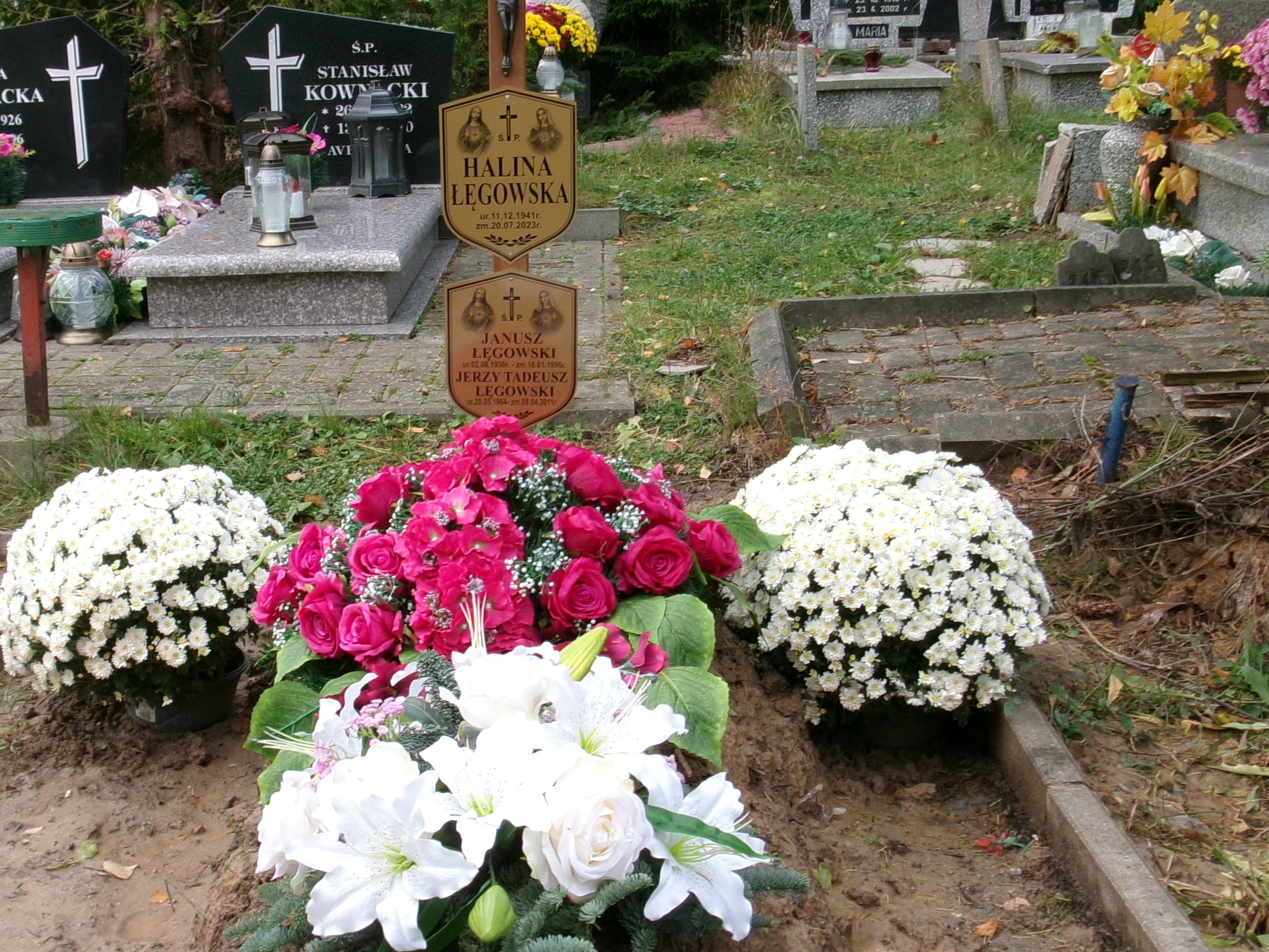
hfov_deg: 39.3
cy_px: 502
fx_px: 1760
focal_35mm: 48
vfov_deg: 30.3
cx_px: 449
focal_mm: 5.1
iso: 100
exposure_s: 1/100
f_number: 3.9
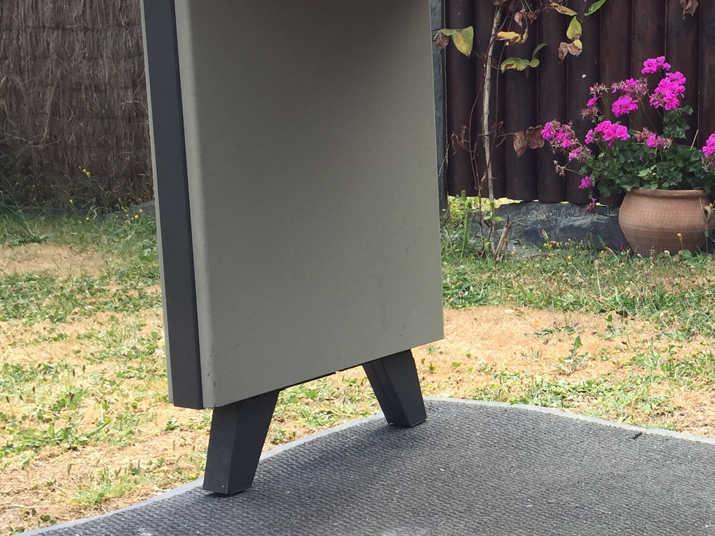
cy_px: 254
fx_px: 1322
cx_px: 673
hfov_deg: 28.8
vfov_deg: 22.9
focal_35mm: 64
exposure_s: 1/265
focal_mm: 4.15
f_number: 2.2
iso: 32
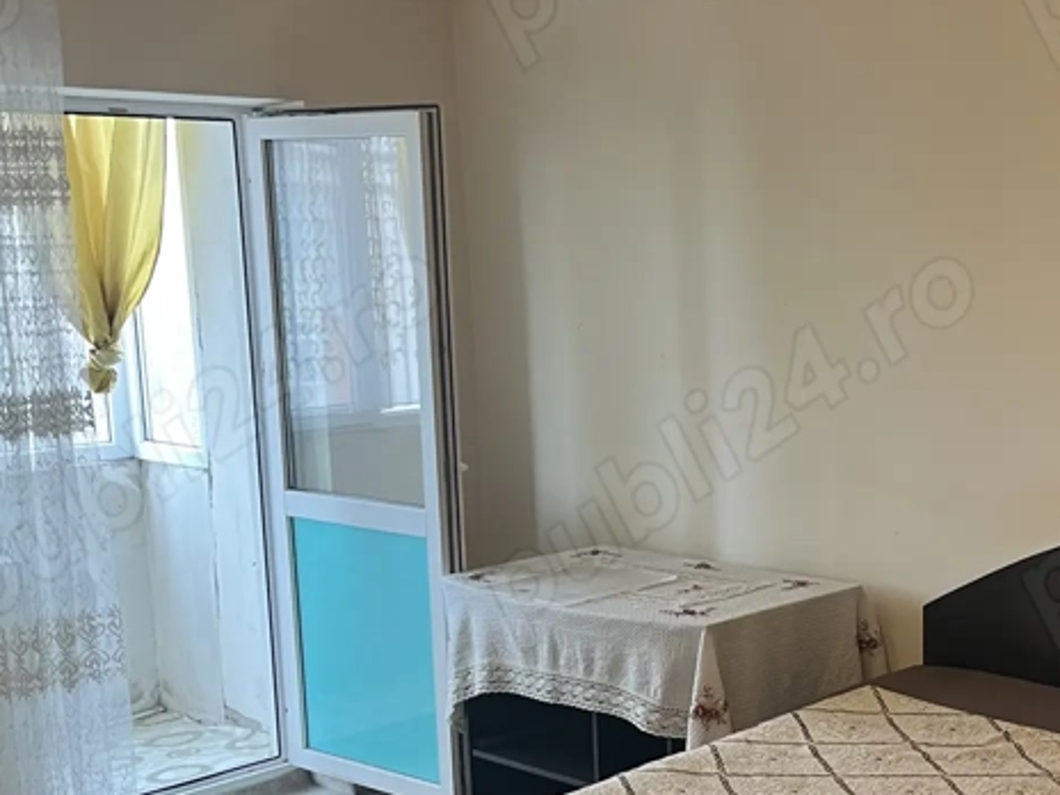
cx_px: 994
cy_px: 480
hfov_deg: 32.3
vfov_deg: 26.0
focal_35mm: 56
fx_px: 1715
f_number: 1.6
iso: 80
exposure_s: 1/50
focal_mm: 5.1
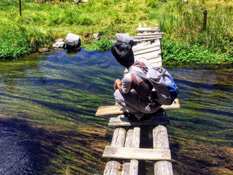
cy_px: 88
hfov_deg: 61.7
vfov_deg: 48.2
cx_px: 116
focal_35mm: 29
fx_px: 195
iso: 32
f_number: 2.2
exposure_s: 1/1244
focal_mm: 4.15
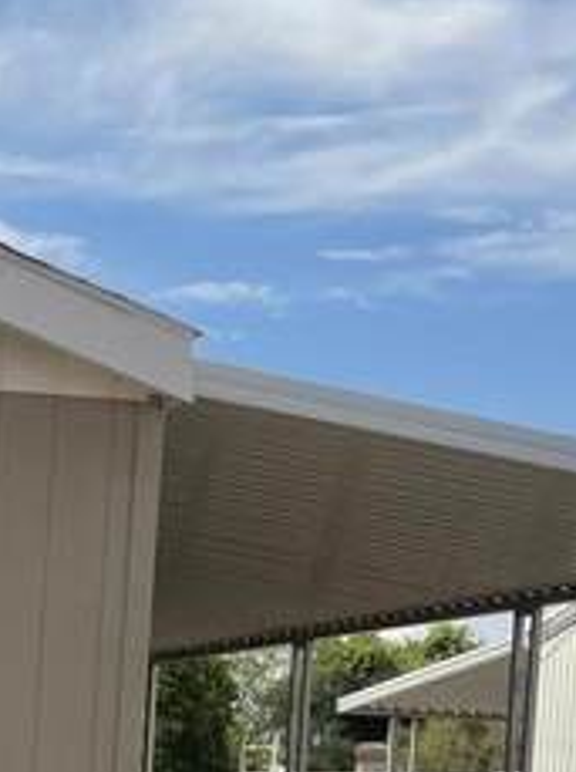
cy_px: 961
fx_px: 2336
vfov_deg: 17.7
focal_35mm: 105
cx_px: -249
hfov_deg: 13.4
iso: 32
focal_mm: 5.1
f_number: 1.6
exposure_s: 1/4348
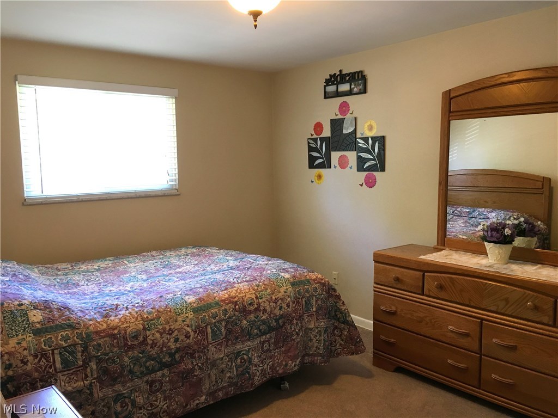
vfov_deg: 48.2
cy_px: 209
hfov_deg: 61.7
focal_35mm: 29
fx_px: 467
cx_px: 279
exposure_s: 1/30
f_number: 2.2
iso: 80
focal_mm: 4.15
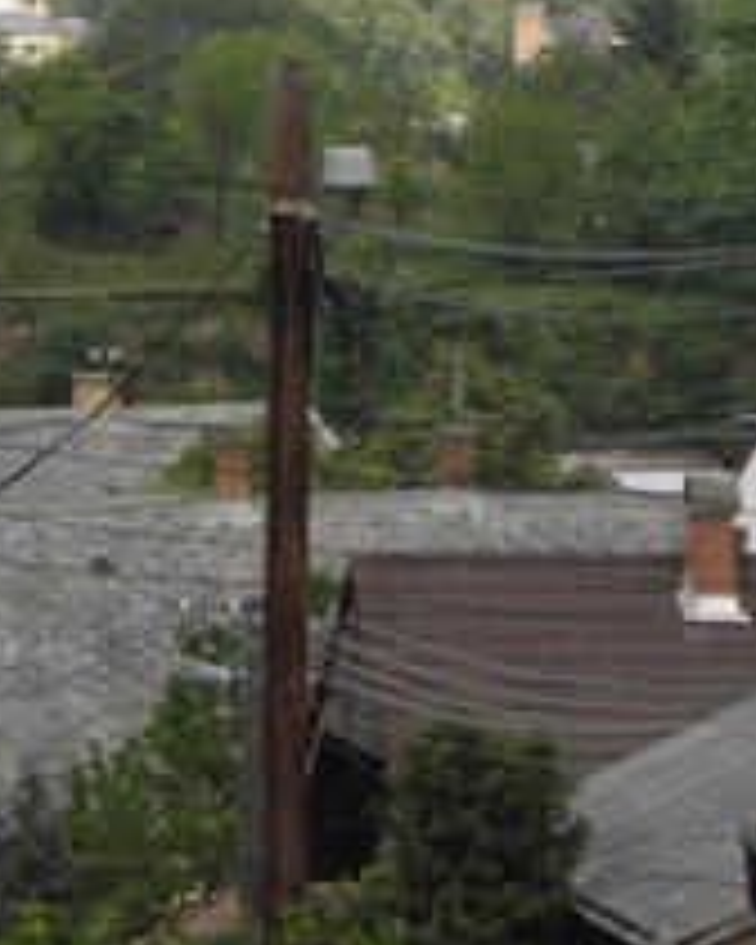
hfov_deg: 3.8
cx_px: 504
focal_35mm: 405
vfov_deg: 4.8
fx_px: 11327
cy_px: -126
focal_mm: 24.29
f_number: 5.6
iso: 64
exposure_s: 1/250
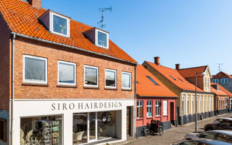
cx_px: 74
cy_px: 98
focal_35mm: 24
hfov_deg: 72.1
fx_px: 152
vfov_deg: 50.1
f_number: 8
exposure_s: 1/1000
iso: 200
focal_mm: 10
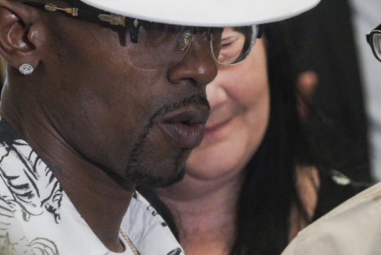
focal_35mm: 265
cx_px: 319
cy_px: 54
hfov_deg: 7.8
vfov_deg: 5.2
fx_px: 2806
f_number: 7.1
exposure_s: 1/200
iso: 8000
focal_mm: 135
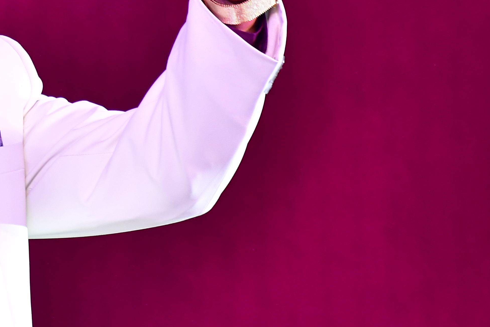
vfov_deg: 2.3
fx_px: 8194
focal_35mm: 602
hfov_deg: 3.4
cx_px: -82
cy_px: 14
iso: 1000
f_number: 5.6
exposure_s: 1/160
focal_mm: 140
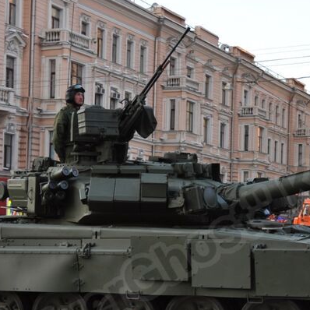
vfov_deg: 19.2
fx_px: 912
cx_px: 241
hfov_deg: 19.1
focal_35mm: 90
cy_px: 222
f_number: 2.8
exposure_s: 1/160
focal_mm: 22
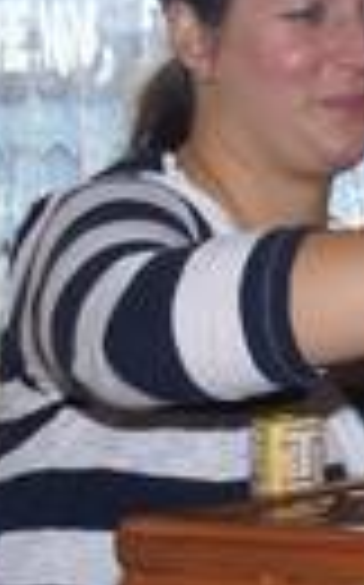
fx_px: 2816
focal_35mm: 177
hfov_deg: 7.3
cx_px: 553
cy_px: 344
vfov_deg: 11.8
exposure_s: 1/60
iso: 400
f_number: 13
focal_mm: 30
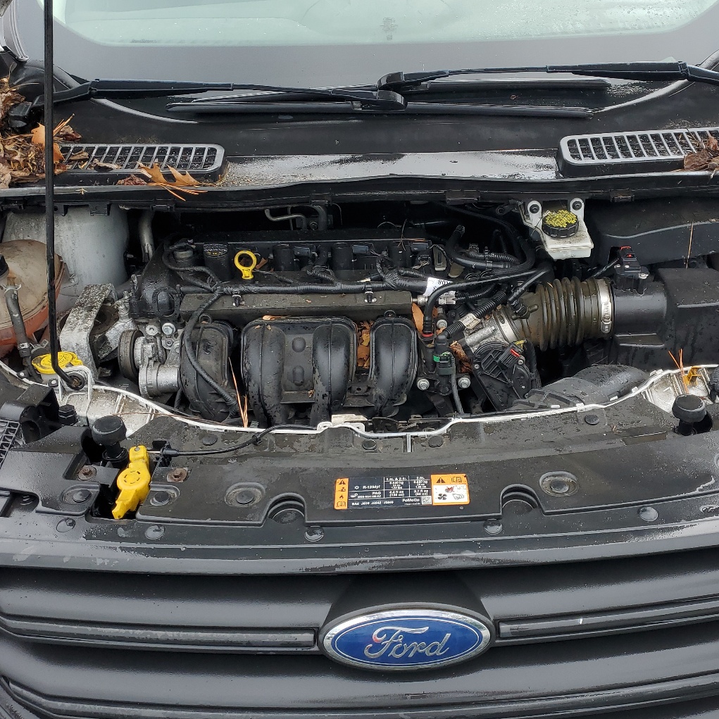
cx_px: 417
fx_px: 846
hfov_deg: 45.9
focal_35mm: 36
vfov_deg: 46.0
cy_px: 315
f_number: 1.5
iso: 50
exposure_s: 1/1000
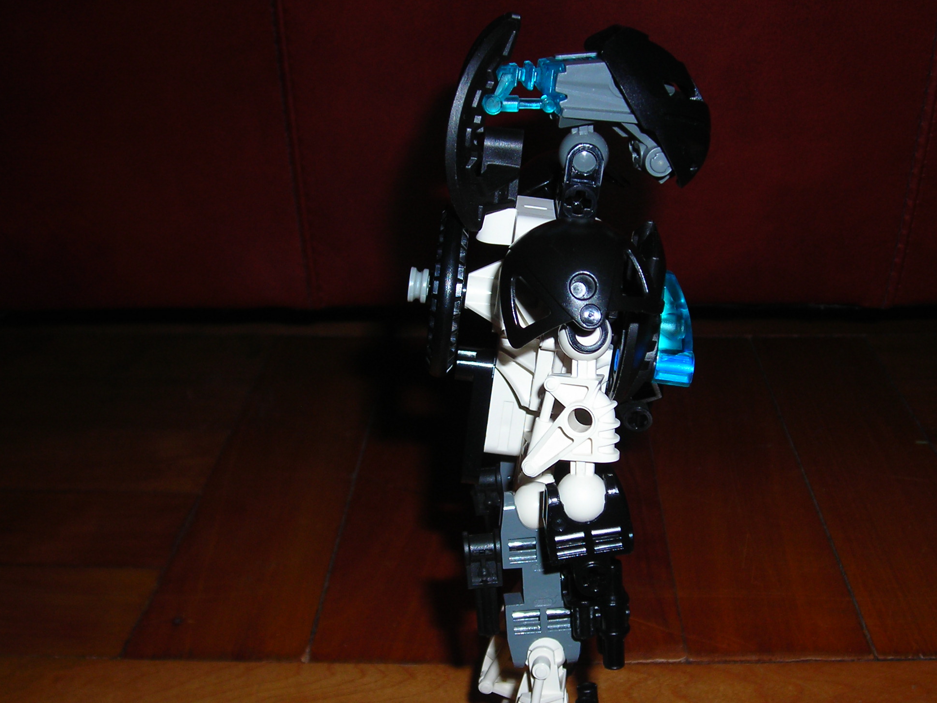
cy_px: 406
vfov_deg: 28.5
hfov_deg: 37.3
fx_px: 1380
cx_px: 589
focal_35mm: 51
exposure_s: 1/60.1
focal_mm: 6.3
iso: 50
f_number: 6.4
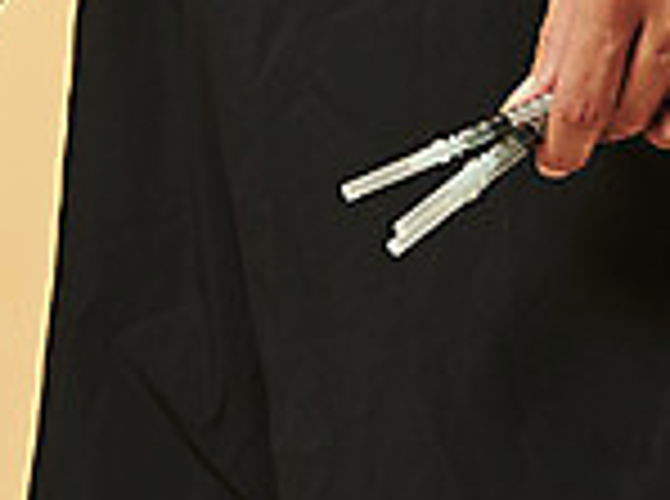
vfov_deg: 5.4
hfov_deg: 7.3
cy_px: -131
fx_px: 5252
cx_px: 286
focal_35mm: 272
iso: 100
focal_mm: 105
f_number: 16
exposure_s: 1/125
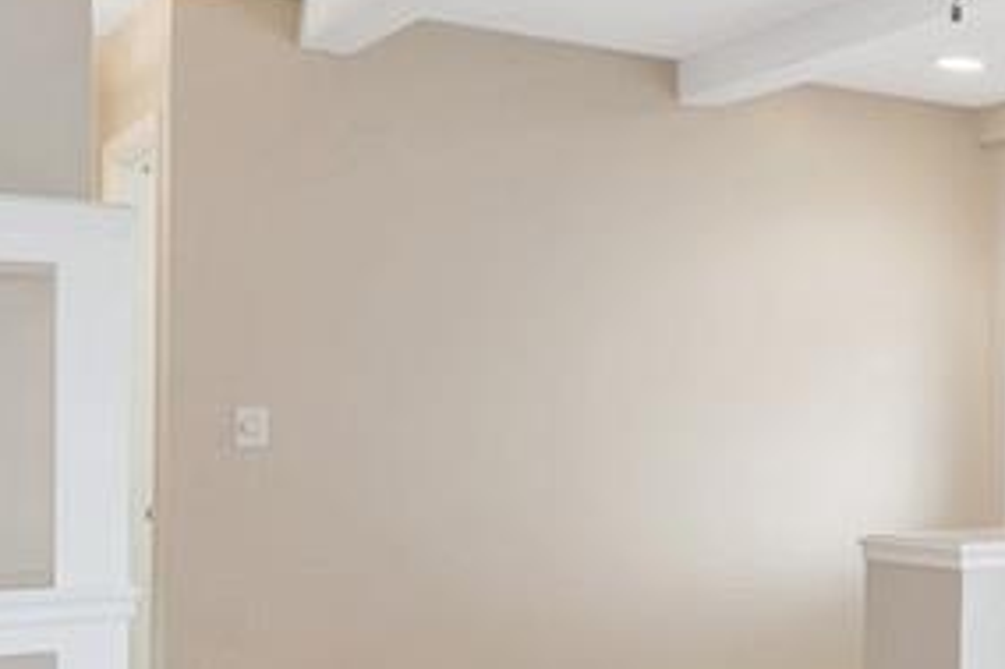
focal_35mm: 54
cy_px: 418
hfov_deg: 25.1
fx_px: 1507
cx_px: 1603
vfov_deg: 25.0
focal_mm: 15
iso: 320
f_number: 8
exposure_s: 1/6
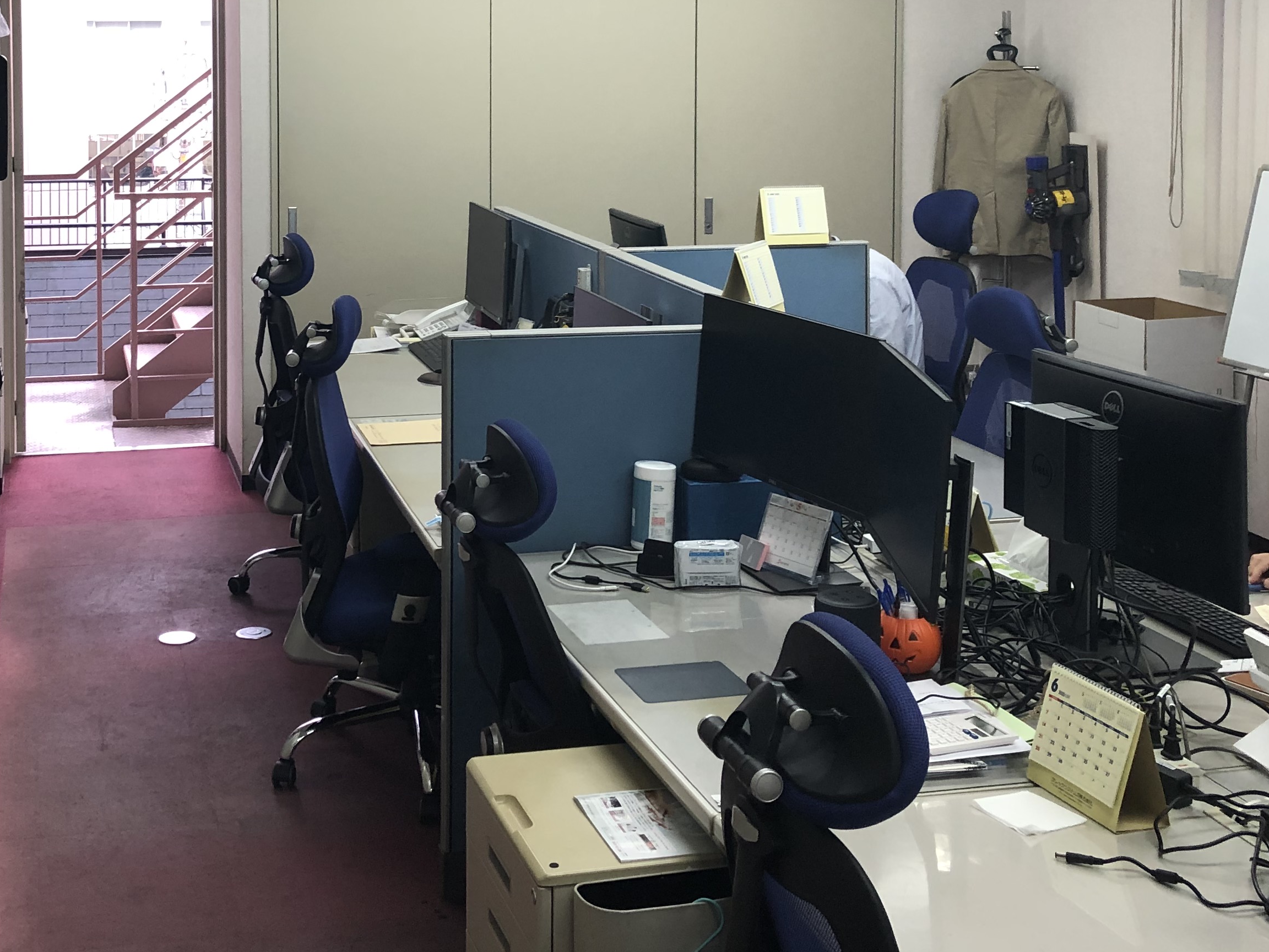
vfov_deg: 28.7
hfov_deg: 38.2
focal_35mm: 49
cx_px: 368
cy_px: 130
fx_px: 1796
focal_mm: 4
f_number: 1.8
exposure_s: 1/33
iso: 25
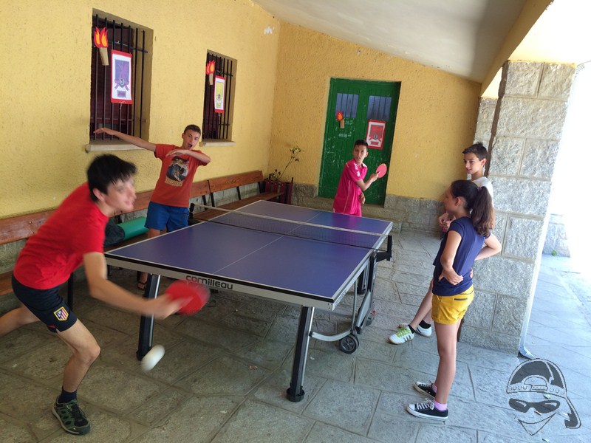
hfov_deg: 61.7
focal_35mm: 29
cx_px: 296
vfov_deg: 48.2
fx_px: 495
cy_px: 222
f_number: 2.2
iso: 50
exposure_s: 1/100
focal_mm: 4.15
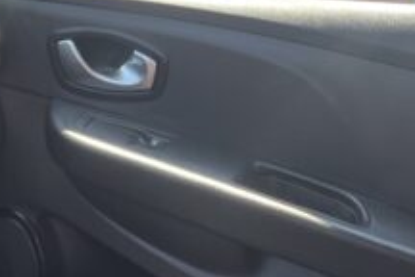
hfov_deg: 16.8
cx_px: -338
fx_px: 1153
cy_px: 519
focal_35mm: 100
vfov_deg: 12.4
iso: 40
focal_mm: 5.1
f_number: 1.6
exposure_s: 1/172
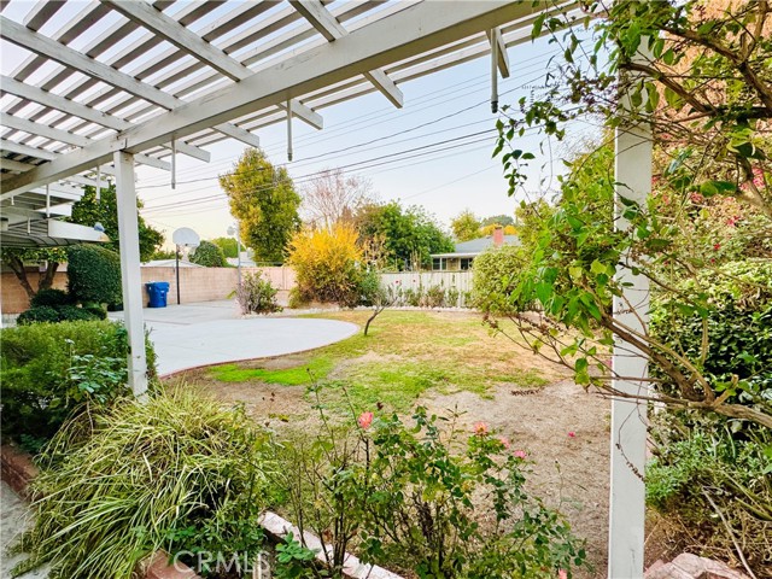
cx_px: 386
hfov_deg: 102.1
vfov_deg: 85.7
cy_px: 290
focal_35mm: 14
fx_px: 312
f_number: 2.2
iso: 200
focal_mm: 2.22
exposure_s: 1/99
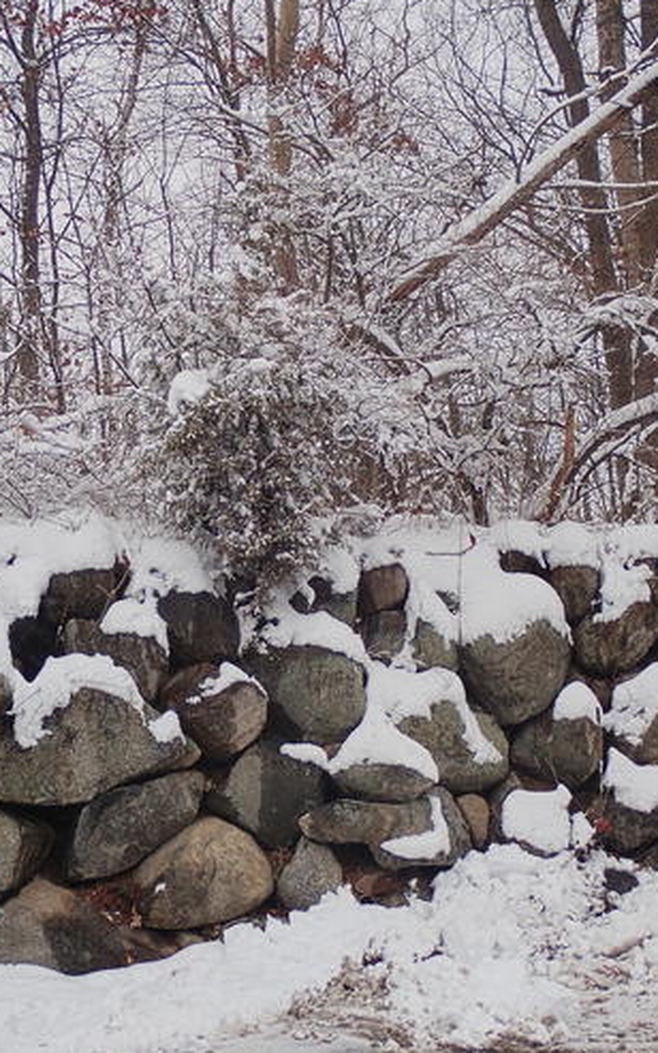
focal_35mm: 57
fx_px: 1636
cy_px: 523
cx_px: 302
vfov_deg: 35.7
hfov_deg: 22.7
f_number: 3.4
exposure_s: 1/80
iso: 200
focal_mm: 9.6
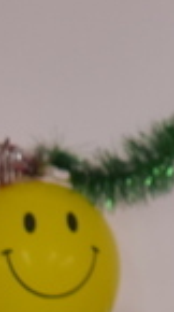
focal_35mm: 412
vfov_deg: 5.2
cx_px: 614
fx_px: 3397
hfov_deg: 2.9
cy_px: -123
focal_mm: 50
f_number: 5.6
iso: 450
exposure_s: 1/60
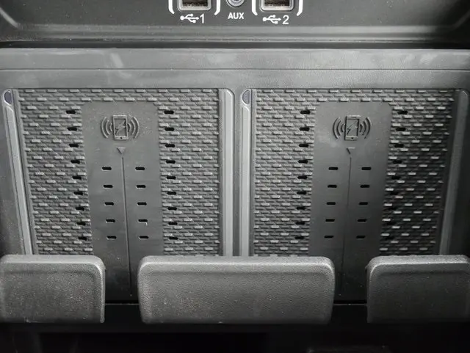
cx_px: 235
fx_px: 679
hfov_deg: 38.2
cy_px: 176
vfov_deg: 29.1
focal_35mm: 50
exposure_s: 1/15
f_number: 5.3
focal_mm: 25
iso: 3200
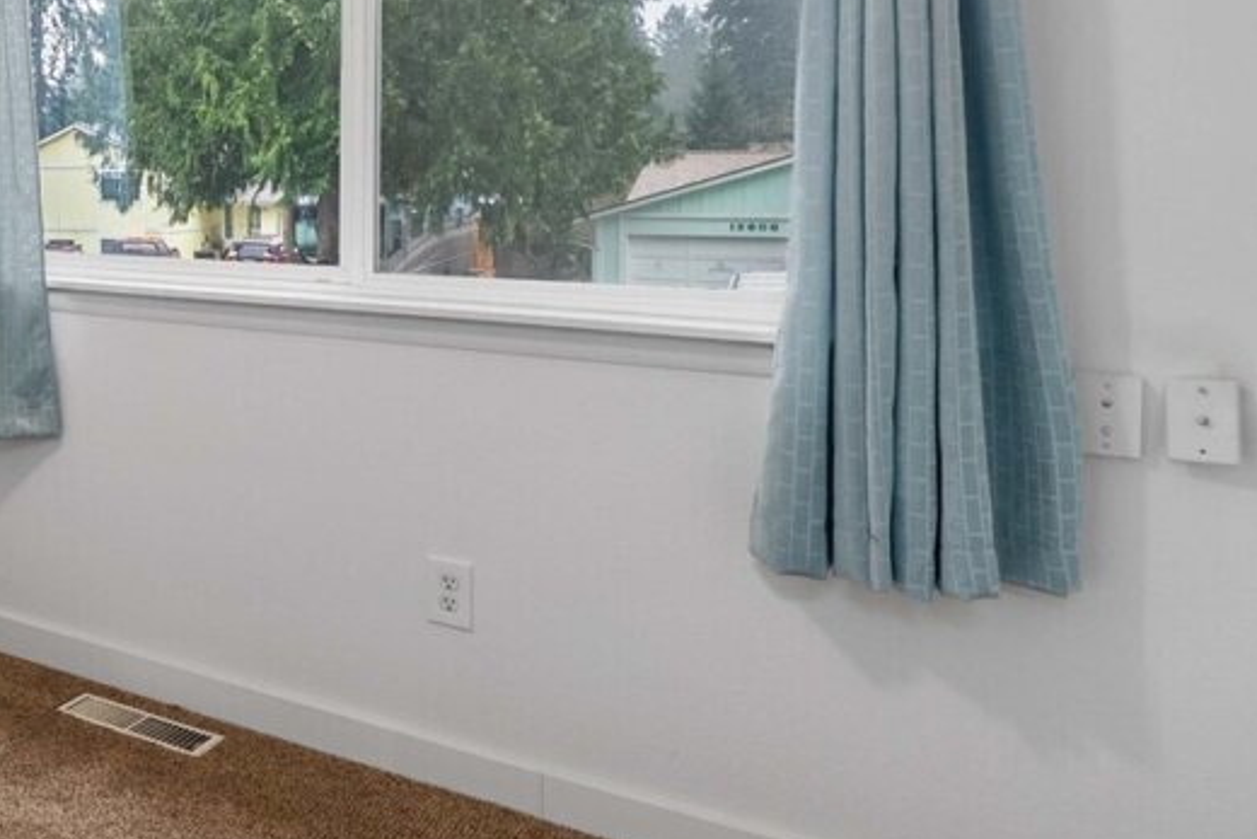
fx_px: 1222
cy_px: 241
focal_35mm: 35
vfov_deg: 37.2
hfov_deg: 41.5
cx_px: -172
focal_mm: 13
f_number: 7.1
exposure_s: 1/3
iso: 1000
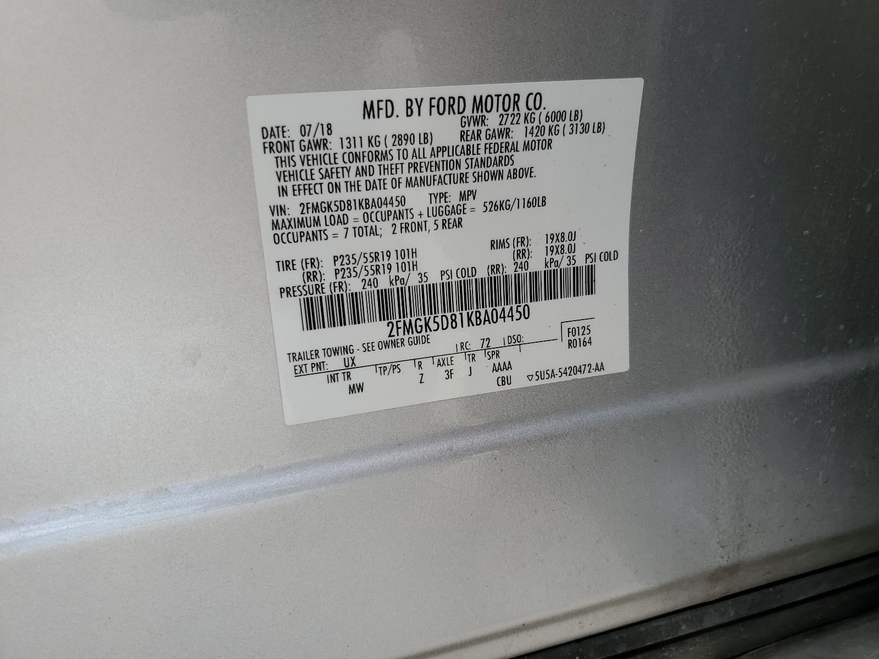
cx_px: 440
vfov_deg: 53.1
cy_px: 330
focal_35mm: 26
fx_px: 660
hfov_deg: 67.3
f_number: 1.5
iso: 50
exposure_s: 1/345
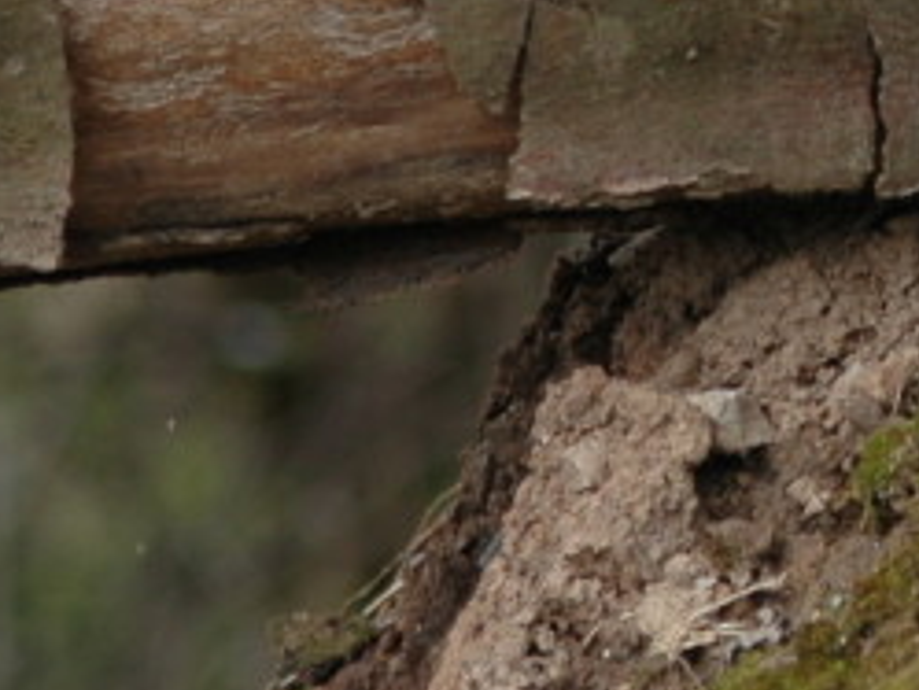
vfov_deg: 1.9
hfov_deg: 2.5
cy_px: -633
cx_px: 1406
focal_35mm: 776
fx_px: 20624
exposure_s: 1/200
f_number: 3.5
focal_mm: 105
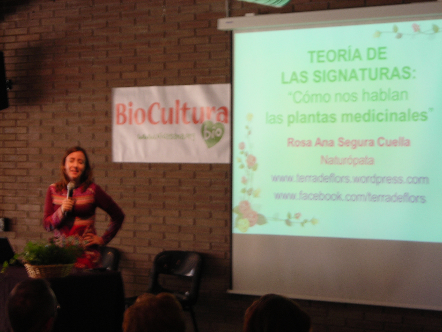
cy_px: 166
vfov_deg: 14.4
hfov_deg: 19.1
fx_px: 1315
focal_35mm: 103
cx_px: 221
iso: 50
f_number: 4.9
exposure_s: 1/6.4
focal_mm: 17
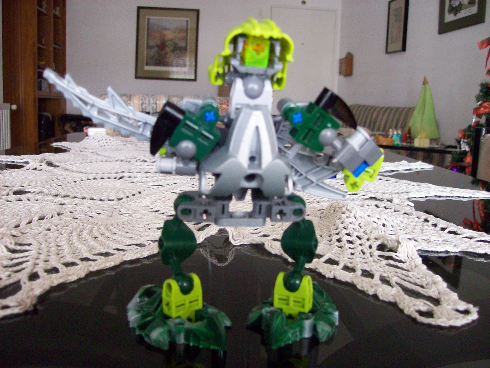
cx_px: 245
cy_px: 184
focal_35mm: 36
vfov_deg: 39.7
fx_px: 510
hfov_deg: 51.4
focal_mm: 6
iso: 160
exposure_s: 1/13.5
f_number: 2.7
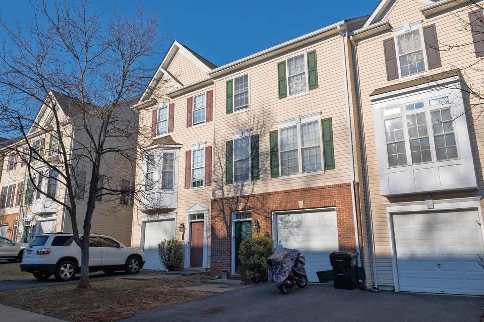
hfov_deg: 69.4
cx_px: 233
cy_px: 167
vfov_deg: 49.5
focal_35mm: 26
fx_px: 349
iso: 125
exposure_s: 1/1250
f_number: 9
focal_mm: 16
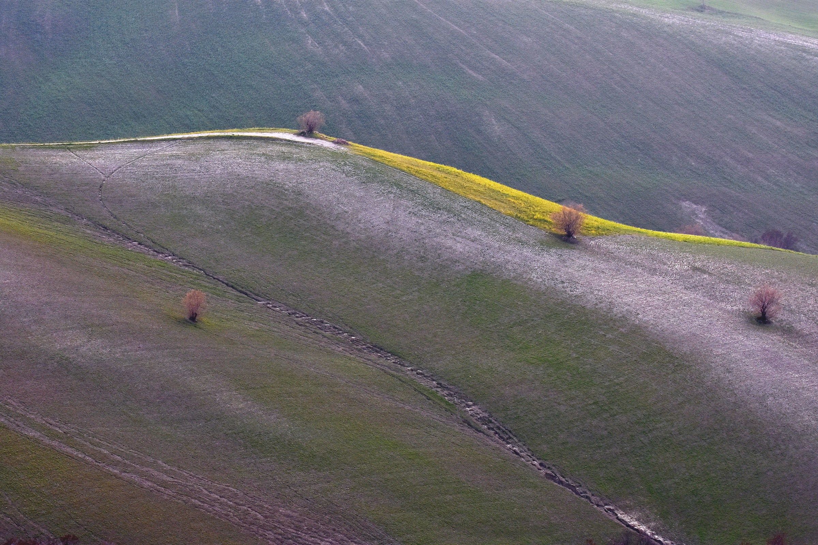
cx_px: 409
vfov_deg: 9.1
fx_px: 3408
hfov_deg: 13.7
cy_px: 272
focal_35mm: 150
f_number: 7.1
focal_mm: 100
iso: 400
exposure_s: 1/320
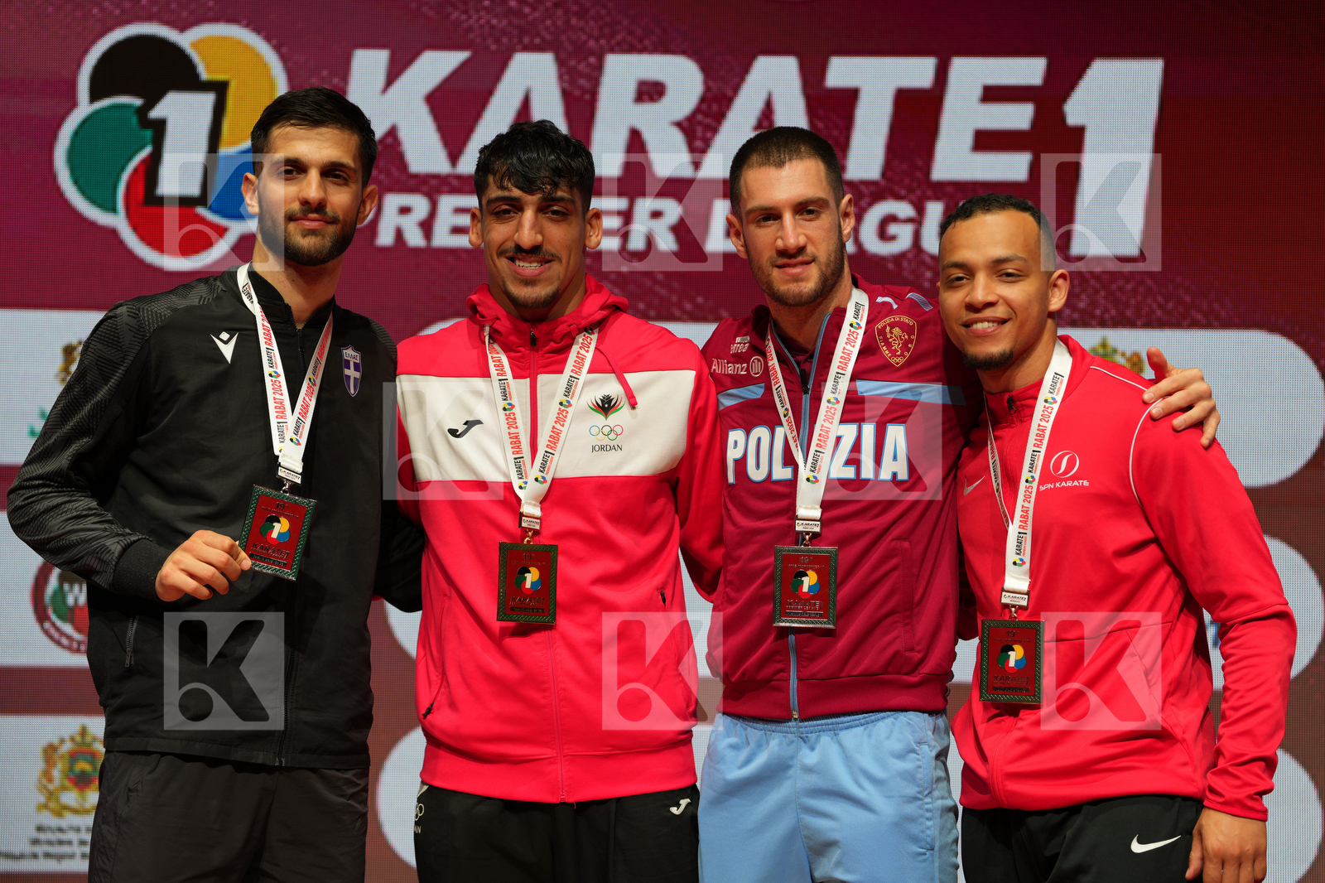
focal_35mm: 164
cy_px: 442
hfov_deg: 12.5
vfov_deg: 8.4
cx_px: 662
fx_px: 6034
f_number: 2.8
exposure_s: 1/250
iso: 160
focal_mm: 164
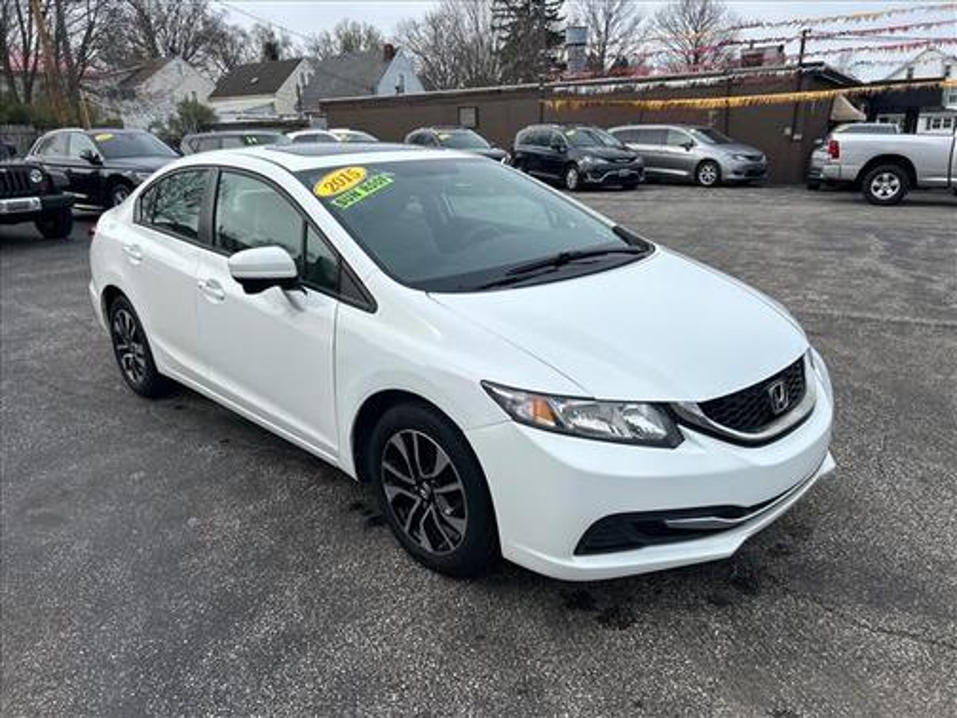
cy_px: 359
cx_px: 478
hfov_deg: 67.3
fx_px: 719
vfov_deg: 53.1
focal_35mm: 26
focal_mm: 5.7
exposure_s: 1/3571
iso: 50
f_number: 1.5
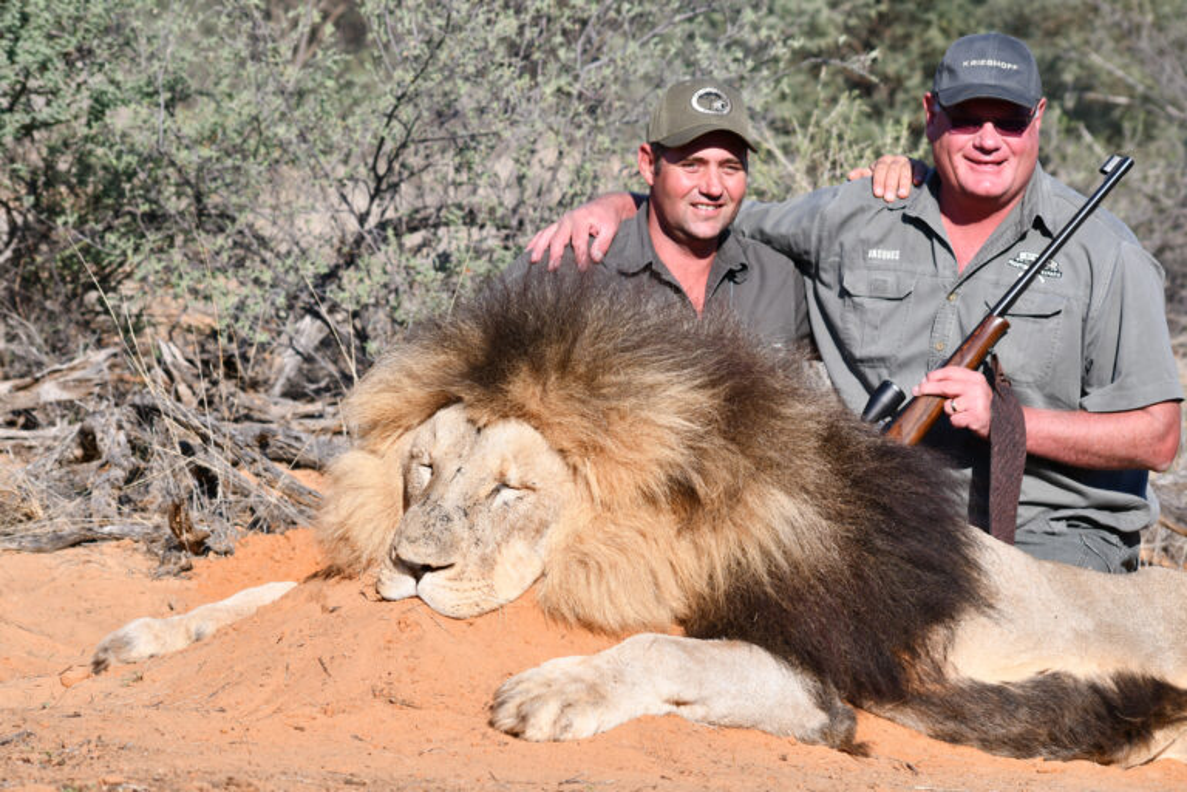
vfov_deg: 8.3
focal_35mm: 165
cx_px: 594
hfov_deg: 12.5
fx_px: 5440
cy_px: 396
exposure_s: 1/500
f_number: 8
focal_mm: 110
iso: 180
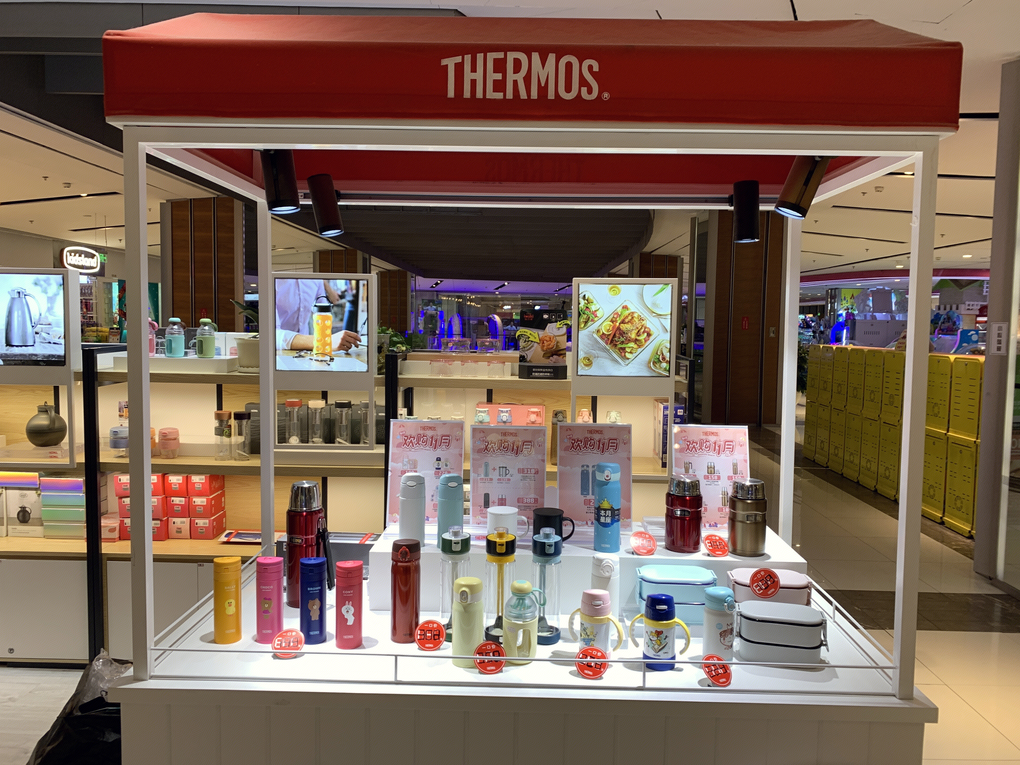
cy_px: 382
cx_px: 510
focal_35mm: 26
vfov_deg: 53.1
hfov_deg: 67.3
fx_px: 766
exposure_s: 1/100
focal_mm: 4.25
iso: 32
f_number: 1.8
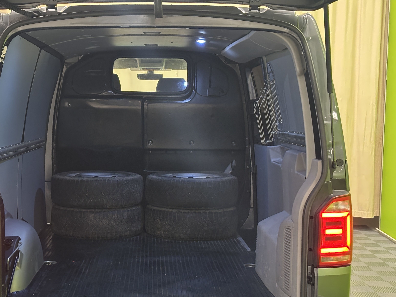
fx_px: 778
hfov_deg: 28.4
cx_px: 141
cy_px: 181
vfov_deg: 21.6
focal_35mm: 68
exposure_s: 1/33
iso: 320
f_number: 1.6
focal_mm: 5.96
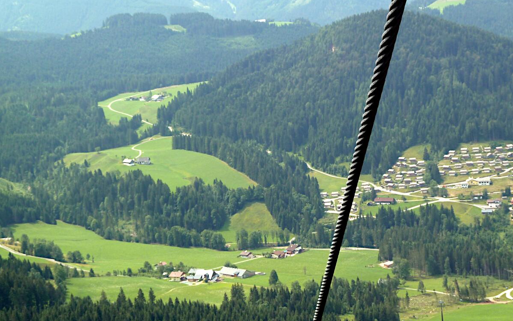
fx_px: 937
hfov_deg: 30.6
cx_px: 257
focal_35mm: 67
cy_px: 137
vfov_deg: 19.4
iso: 80
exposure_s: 1/200
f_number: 4
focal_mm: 10.3
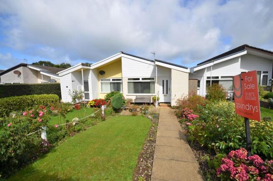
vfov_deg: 77.0
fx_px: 113
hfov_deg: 100.5
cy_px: 90
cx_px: 136
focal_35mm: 15
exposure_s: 1/320
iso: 100
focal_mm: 10
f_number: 9
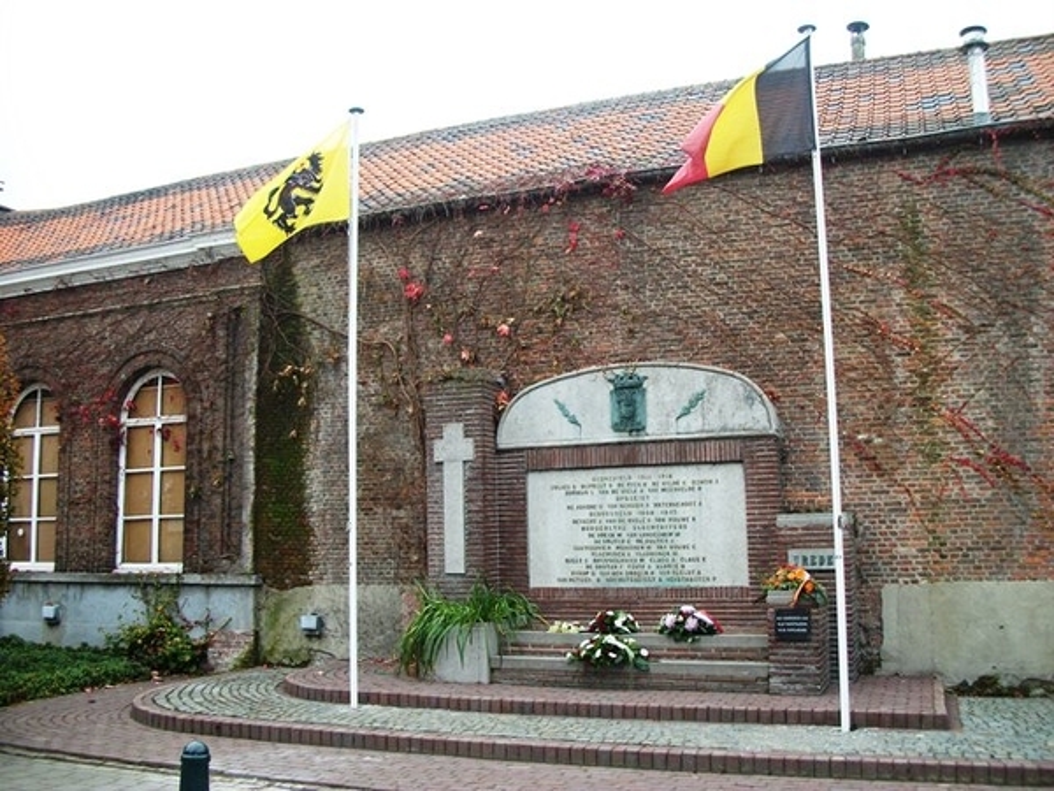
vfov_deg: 44.2
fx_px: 974
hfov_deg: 56.8
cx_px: 527
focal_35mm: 32
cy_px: 396
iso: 80
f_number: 2.9
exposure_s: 1/160
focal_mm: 5.7
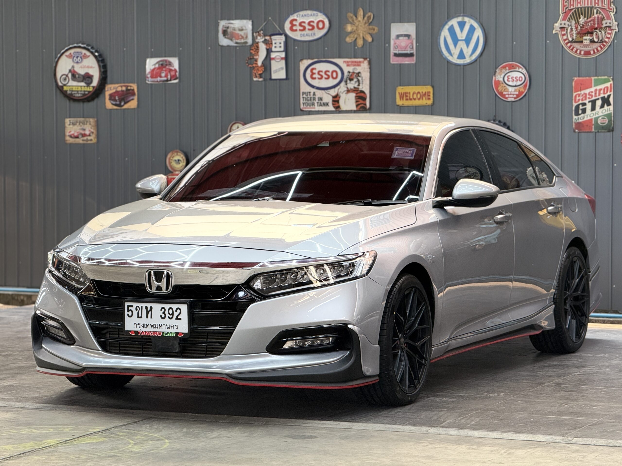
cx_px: 311
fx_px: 2156
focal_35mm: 120
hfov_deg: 16.4
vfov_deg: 12.3
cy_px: 233
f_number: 2.8
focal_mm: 15.66
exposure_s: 1/99
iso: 125
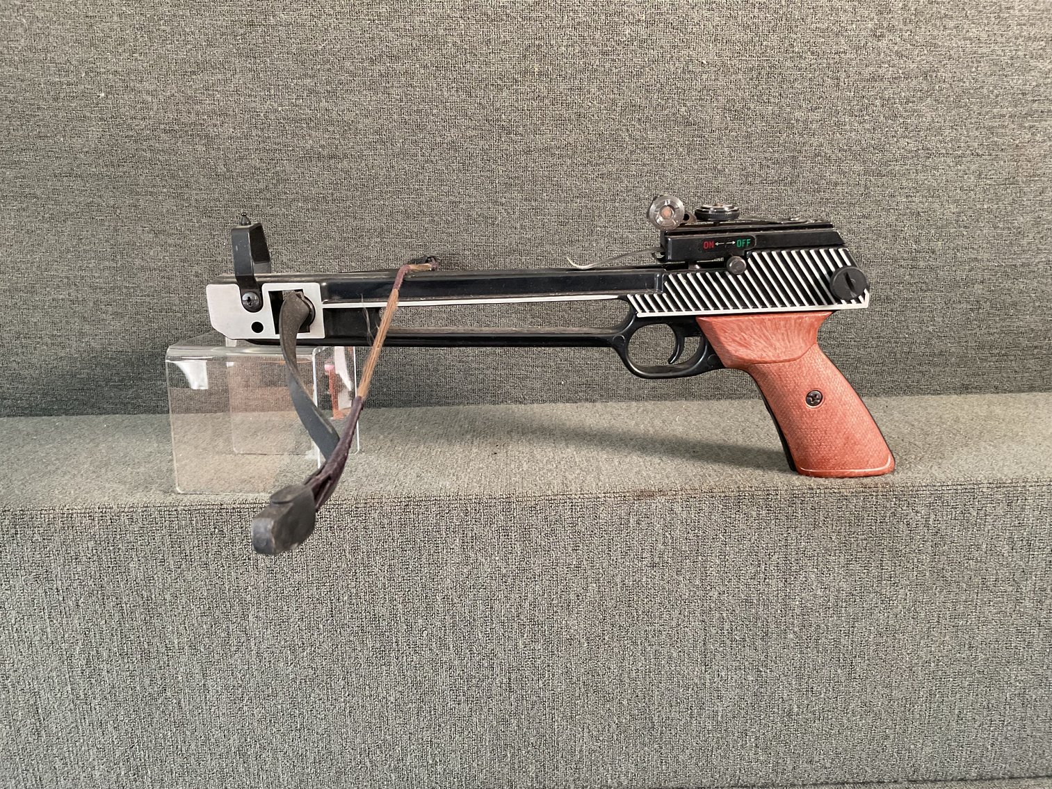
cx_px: 526
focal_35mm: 29
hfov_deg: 61.7
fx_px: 881
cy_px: 394
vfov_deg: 48.2
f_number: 1.8
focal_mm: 3
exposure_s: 1/60
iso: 200
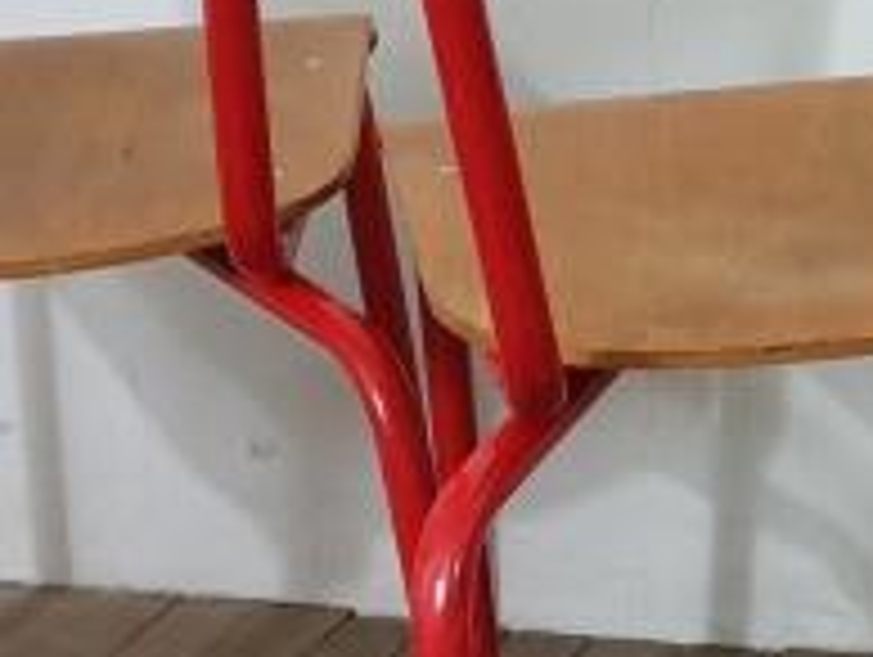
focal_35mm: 137
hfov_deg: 13.3
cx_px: 1440
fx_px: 3459
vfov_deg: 10.8
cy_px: 616
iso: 320
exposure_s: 1/20
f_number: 1.5
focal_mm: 4.3
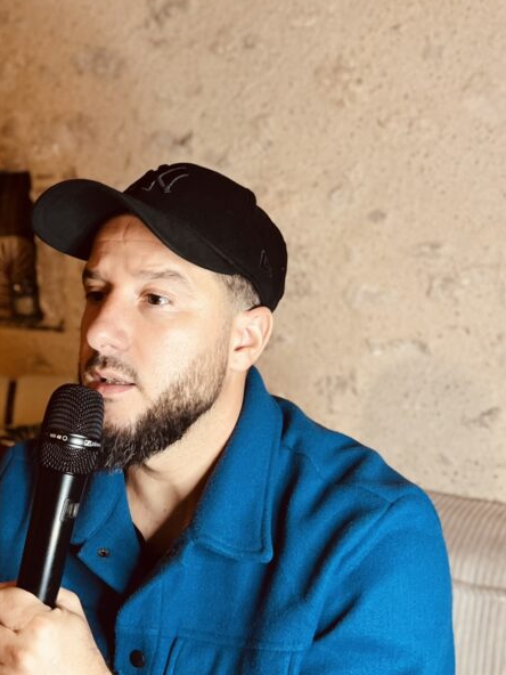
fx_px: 877
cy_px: 319
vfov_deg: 42.1
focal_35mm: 45
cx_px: 106
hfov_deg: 31.4
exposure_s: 1/50
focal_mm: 5.7
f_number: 1.5
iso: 250
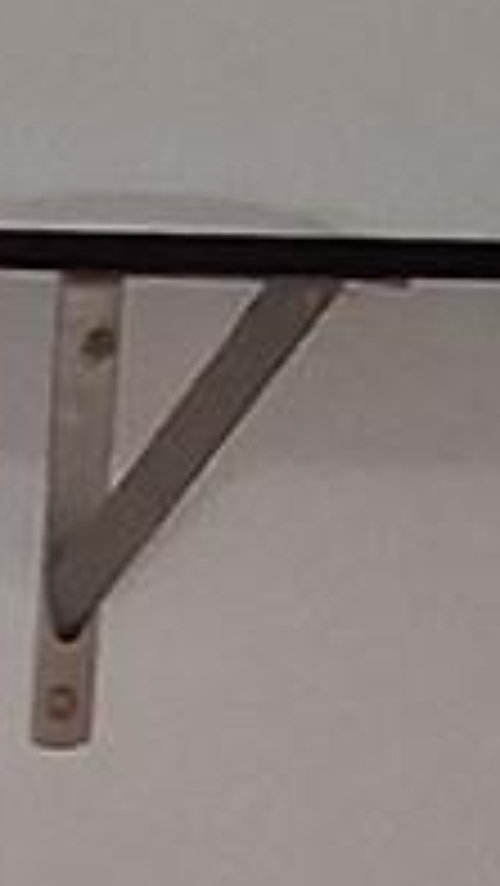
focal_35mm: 294
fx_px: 6921
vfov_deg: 7.2
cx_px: -1077
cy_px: 1421
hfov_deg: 4.0
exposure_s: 1/100
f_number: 1.8
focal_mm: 3.98
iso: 400
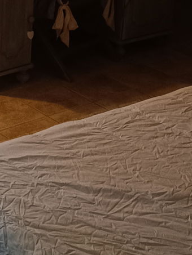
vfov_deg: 16.5
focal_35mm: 113
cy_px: -71
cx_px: -63
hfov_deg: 12.7
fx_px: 835
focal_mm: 5.59
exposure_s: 1/33.3
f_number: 1.88
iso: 606
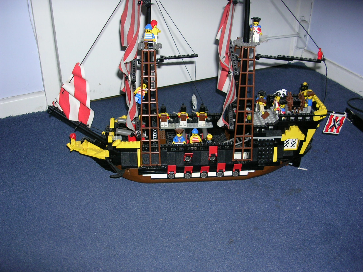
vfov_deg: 37.7
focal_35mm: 38
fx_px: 398
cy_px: 136
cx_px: 182
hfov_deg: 49.0
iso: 50
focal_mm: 5.8
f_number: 2.8
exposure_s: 1/60.1
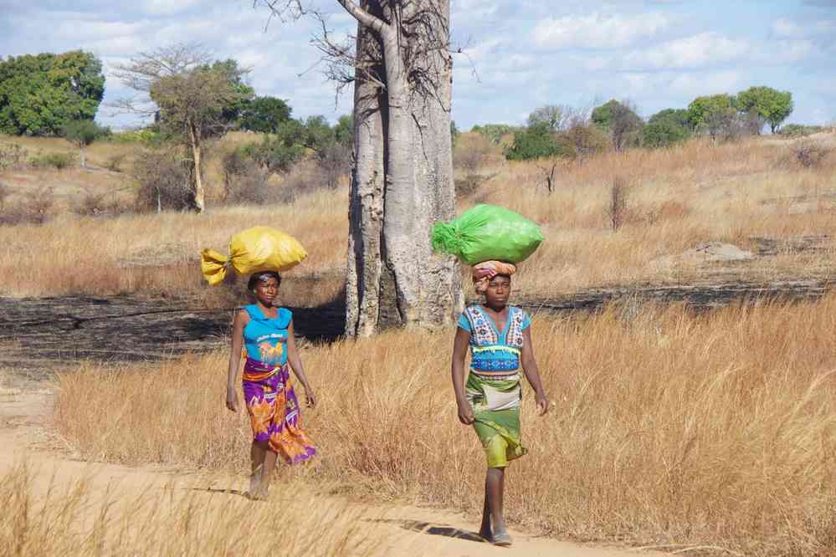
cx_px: 418
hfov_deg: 16.1
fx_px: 2961
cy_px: 278
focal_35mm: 128
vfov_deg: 10.8
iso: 200
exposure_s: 1/125
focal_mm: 85
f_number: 10
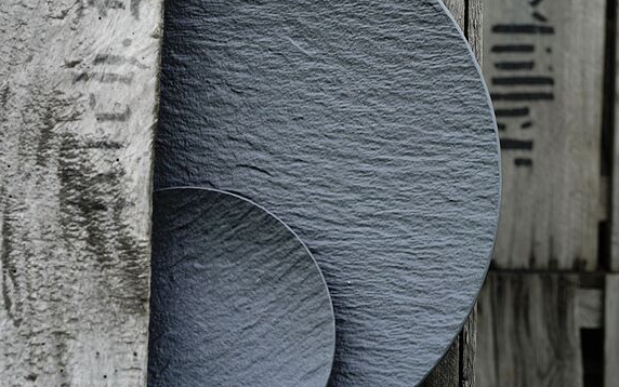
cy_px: 57
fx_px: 1434
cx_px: 309
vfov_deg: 15.2
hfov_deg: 24.4
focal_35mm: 85
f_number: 5.6
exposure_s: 1/60
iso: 100
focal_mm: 55
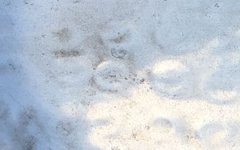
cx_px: 241
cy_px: 153
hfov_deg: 11.4
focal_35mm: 182
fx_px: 1191
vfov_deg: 7.2
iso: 32
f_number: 2.2
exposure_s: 1/520
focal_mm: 4.15
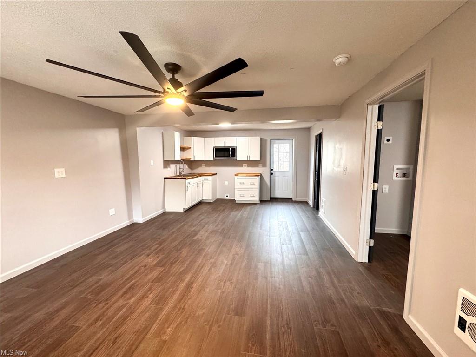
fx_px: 193
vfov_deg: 85.7
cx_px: 238
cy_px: 178
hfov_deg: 102.1
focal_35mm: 14
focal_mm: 2.22
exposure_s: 1/60
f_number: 2.2
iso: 320
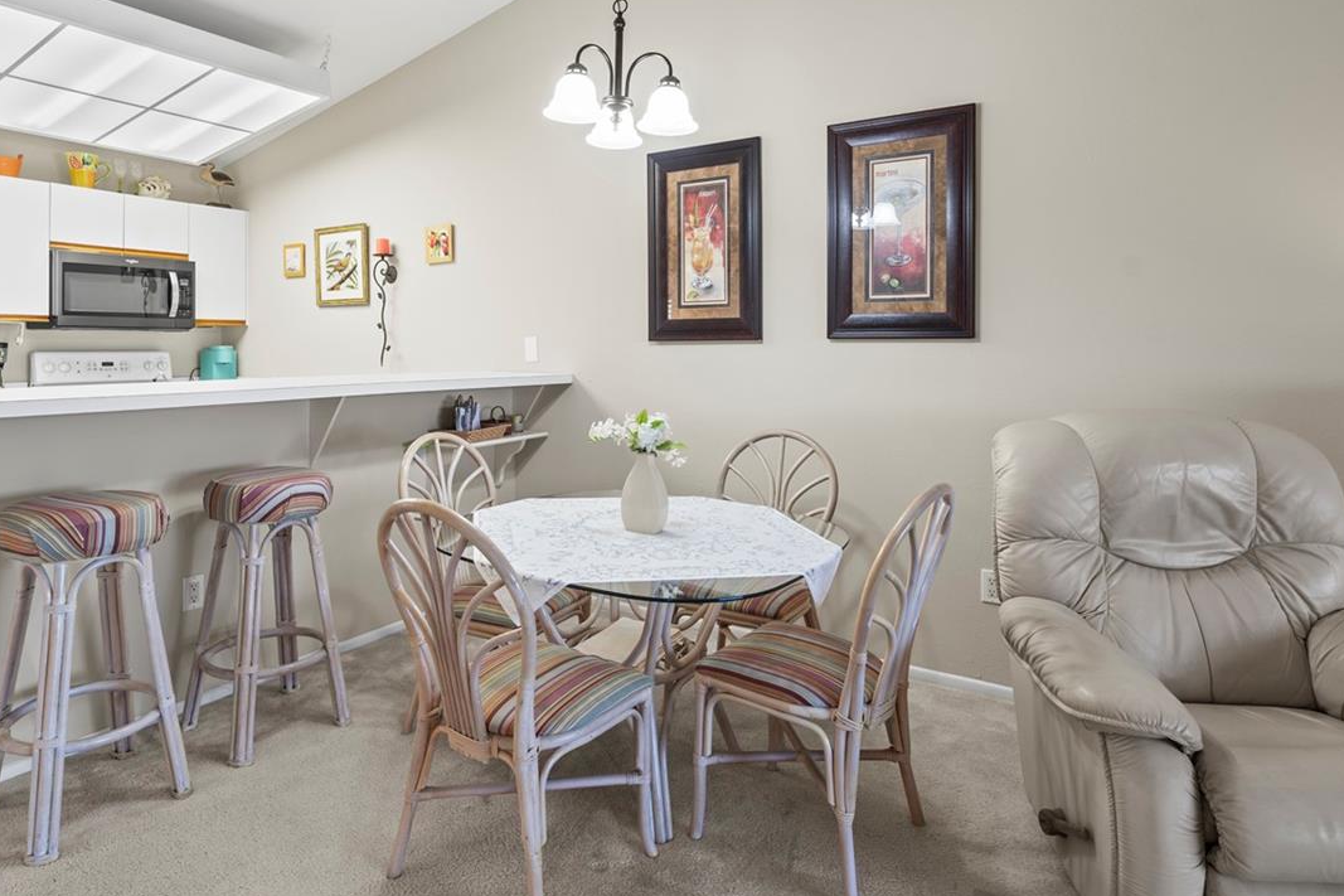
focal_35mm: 21
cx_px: 612
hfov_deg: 81.0
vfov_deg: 58.9
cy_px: 354
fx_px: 784
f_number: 7.1
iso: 64
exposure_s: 1/2.5
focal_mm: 14
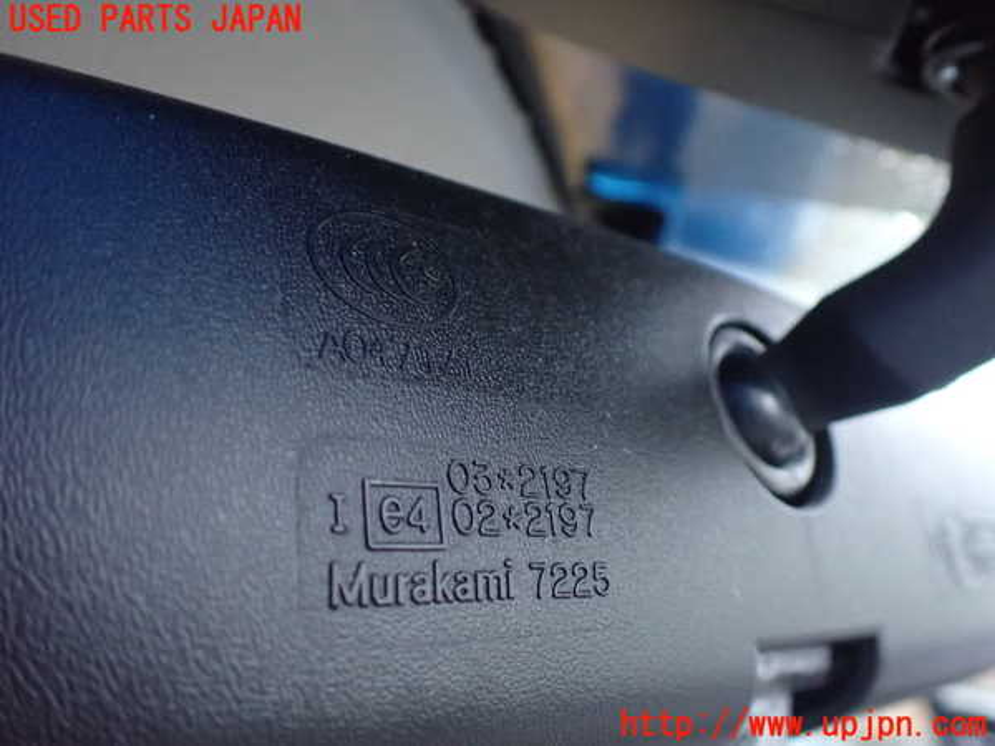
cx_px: 498
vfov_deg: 46.8
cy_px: 373
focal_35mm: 30
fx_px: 862
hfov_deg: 60.0
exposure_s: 1/30
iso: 1250
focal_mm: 5.4
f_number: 2.3
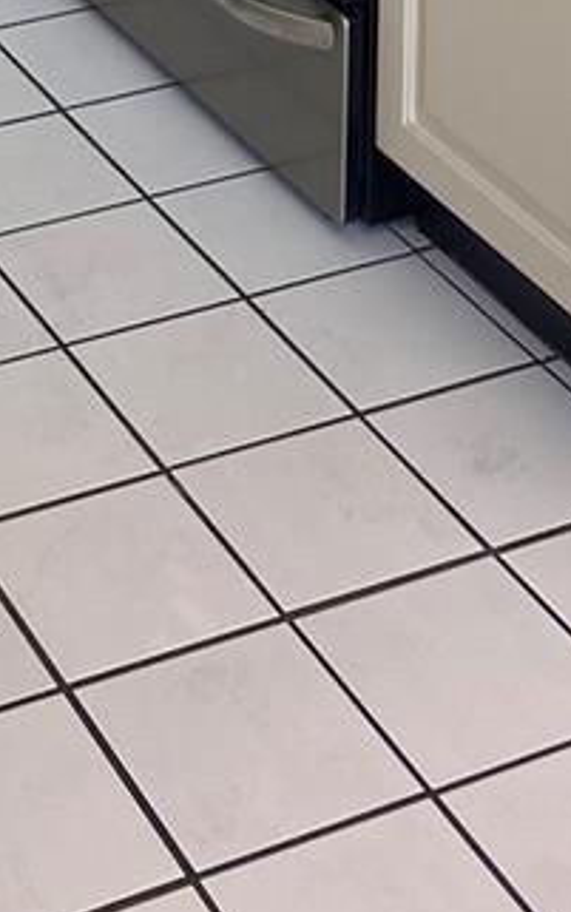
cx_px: -88
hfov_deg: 12.5
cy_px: -773
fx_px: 2561
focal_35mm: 103
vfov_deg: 16.5
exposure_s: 1/120
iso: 50
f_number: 1.8
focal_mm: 4.25
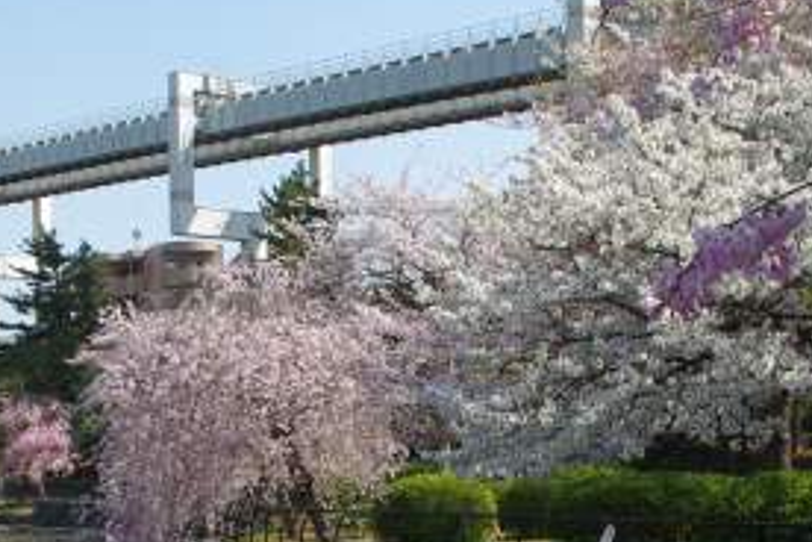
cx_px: 268
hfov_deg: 27.9
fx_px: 1624
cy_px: 589
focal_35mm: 72
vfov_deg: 18.3
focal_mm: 21.25
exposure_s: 1/200
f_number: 7.1
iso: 100
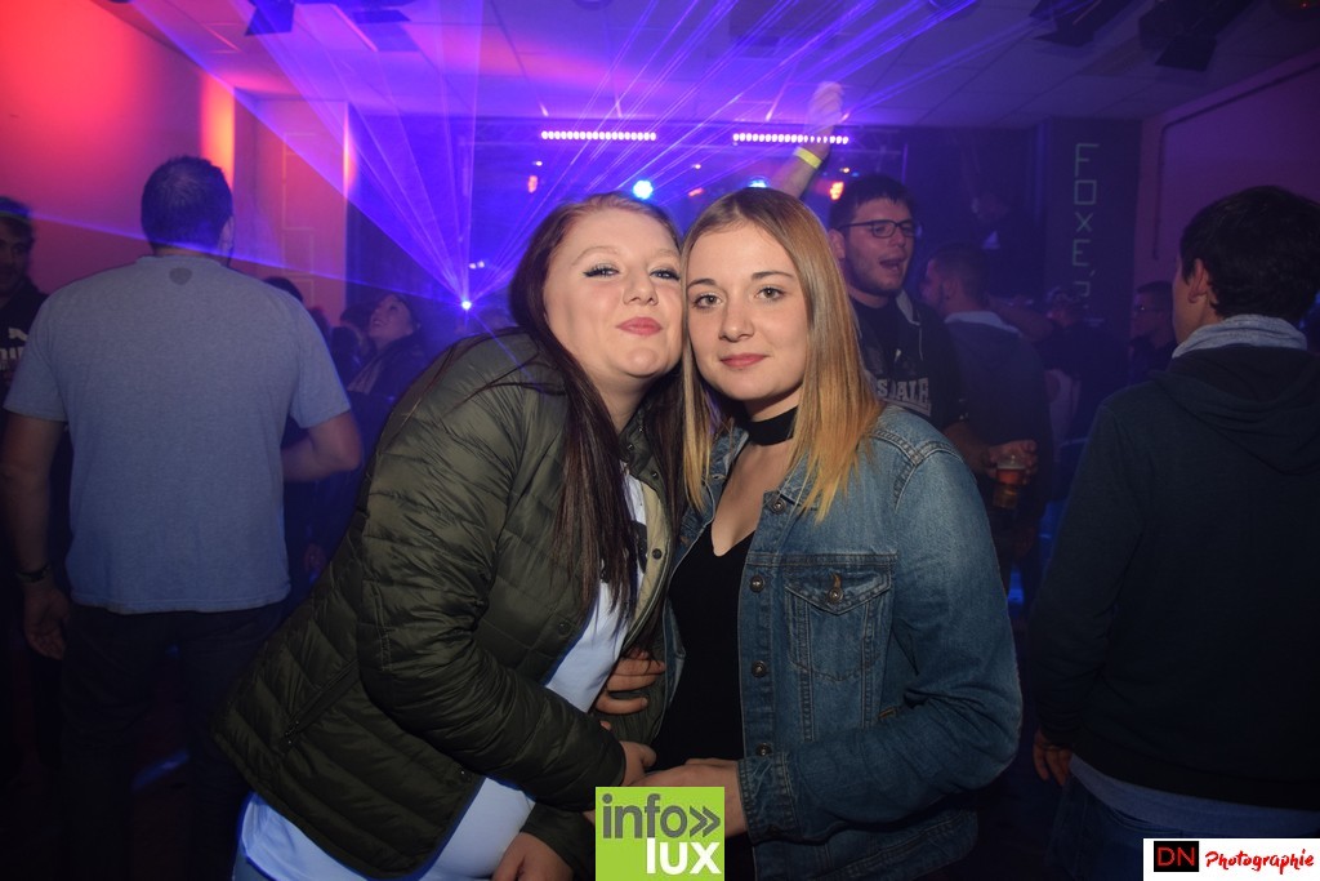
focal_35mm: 27
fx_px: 990
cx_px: 660
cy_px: 440
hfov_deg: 67.4
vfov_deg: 47.9
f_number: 4.5
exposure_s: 1/10
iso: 800
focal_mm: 18
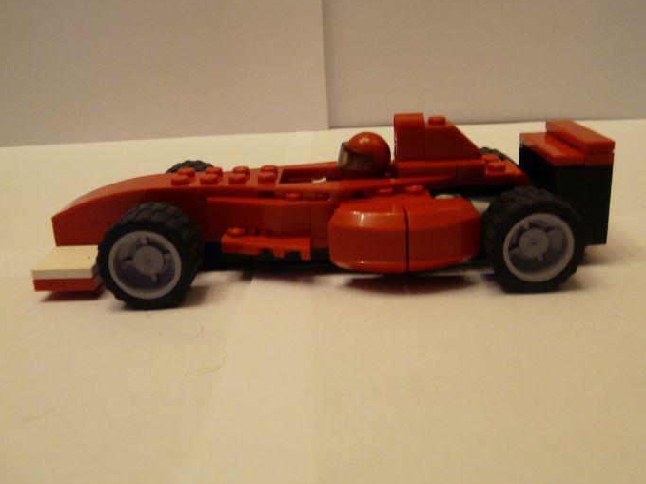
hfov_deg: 55.3
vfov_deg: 42.8
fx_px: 616
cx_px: 349
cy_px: 204
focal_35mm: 33
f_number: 2.8
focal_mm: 4.6
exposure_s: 1/10
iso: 200
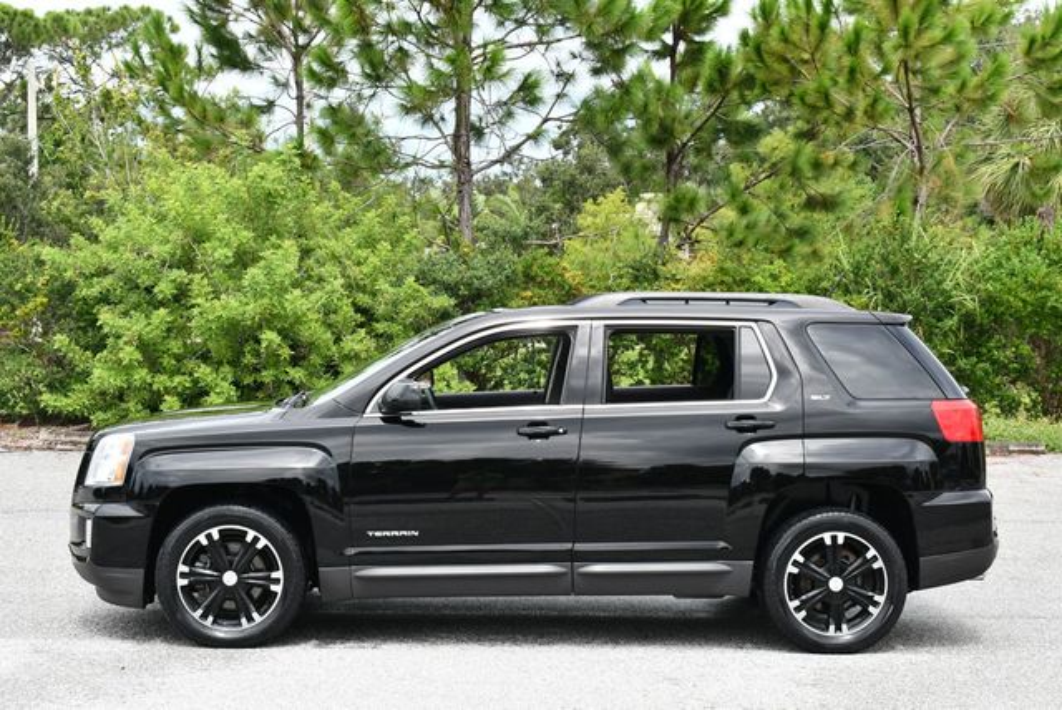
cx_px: 531
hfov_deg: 33.4
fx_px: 1772
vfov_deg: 22.7
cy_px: 355
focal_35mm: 60
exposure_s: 1/250
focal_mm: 30
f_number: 7.1
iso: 200
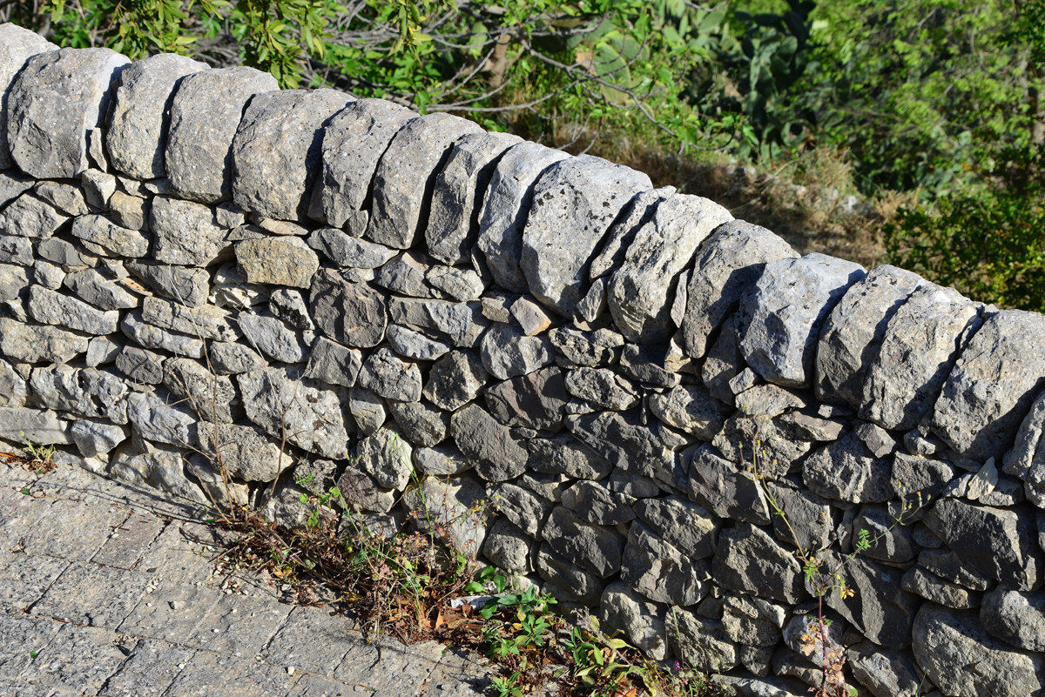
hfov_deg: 16.8
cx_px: 522
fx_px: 3542
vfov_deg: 11.2
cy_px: 348
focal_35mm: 122
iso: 200
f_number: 11
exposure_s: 1/160
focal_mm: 122
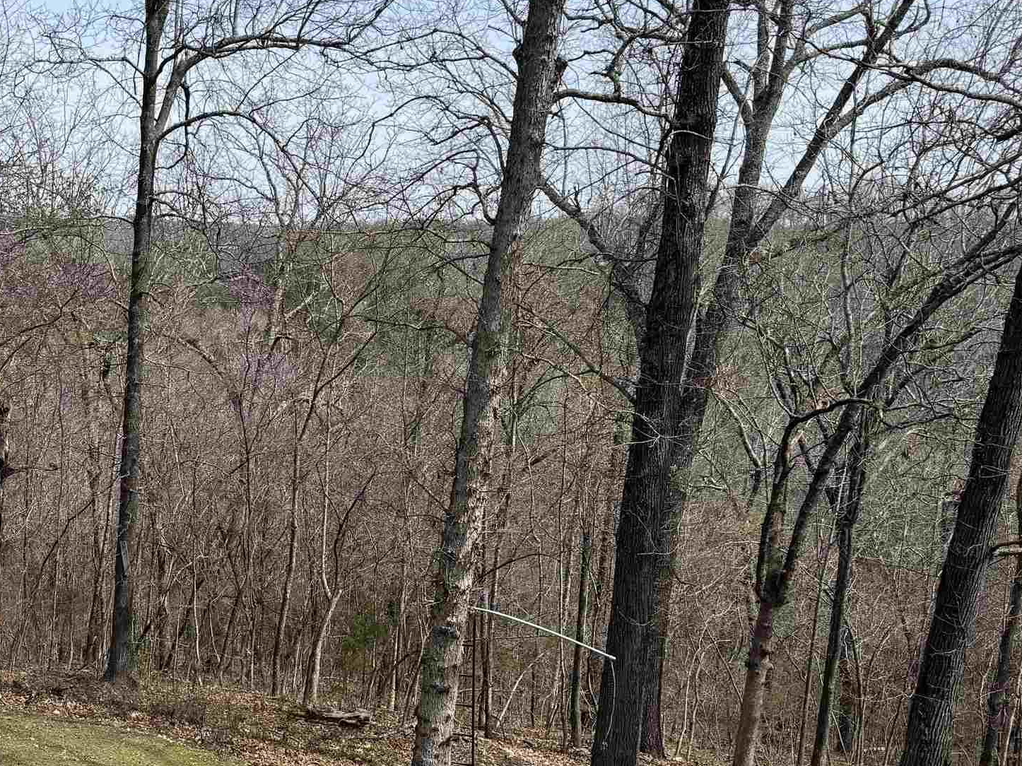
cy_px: 512
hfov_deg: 35.8
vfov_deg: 28.4
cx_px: 150
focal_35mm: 51
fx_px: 1505
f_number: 1.78
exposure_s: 1/3413
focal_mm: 6.76
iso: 80
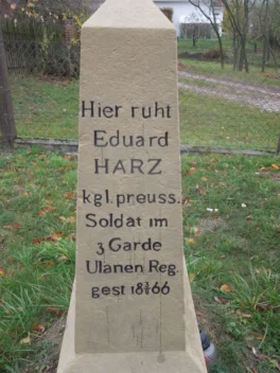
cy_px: 186
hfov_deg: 40.7
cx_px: 140
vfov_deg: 52.6
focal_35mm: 35
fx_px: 377
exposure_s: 1/320
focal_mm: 6.3
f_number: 3.7
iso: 400
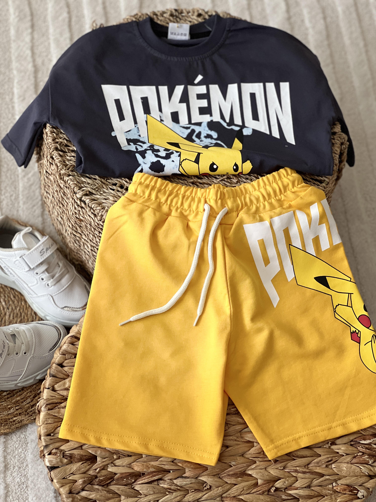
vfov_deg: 25.3
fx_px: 1115
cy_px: 251
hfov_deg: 19.1
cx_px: 188
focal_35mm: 77
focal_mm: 9
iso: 200
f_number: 2.8
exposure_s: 1/40
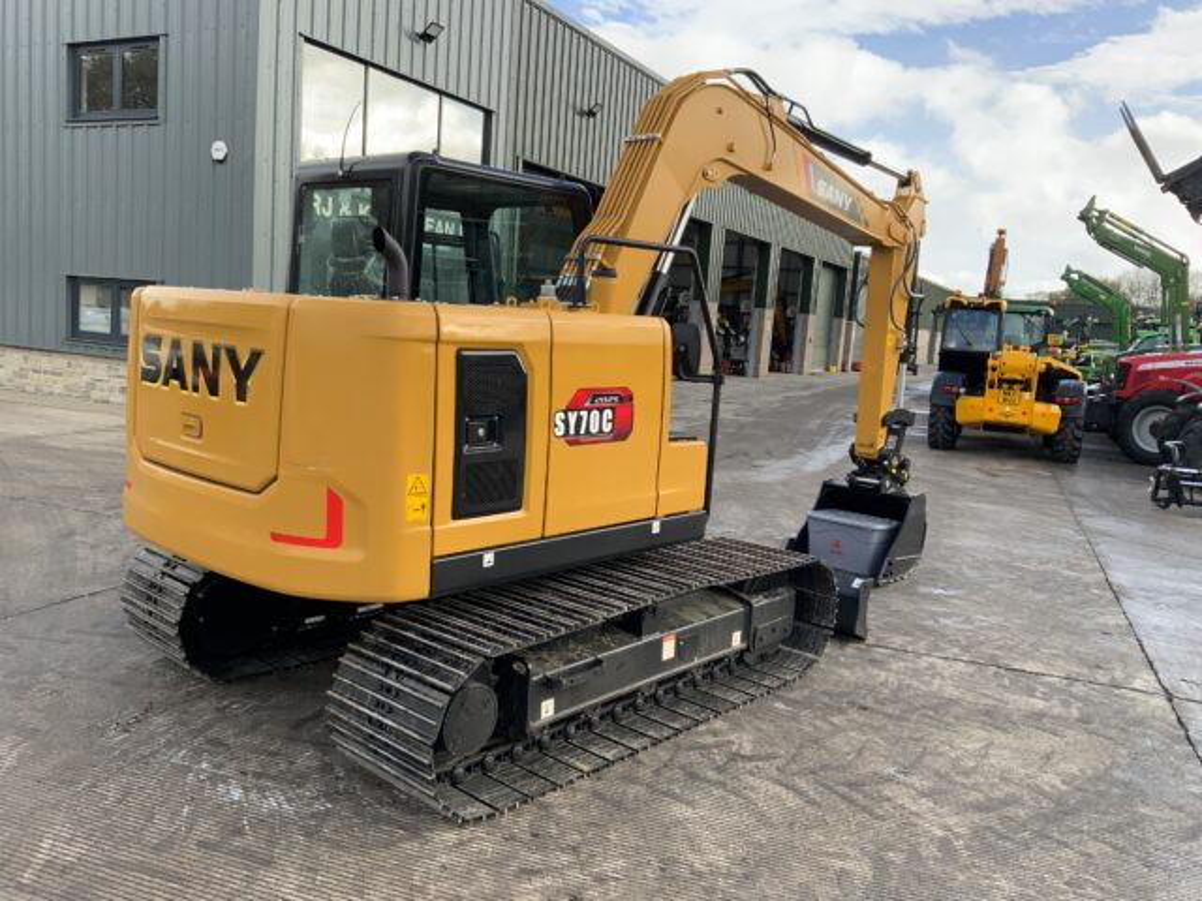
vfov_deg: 48.2
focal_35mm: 29
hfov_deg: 61.7
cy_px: 450
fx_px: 1007
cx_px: 601
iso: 16
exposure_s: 1/412
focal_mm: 3
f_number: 1.8
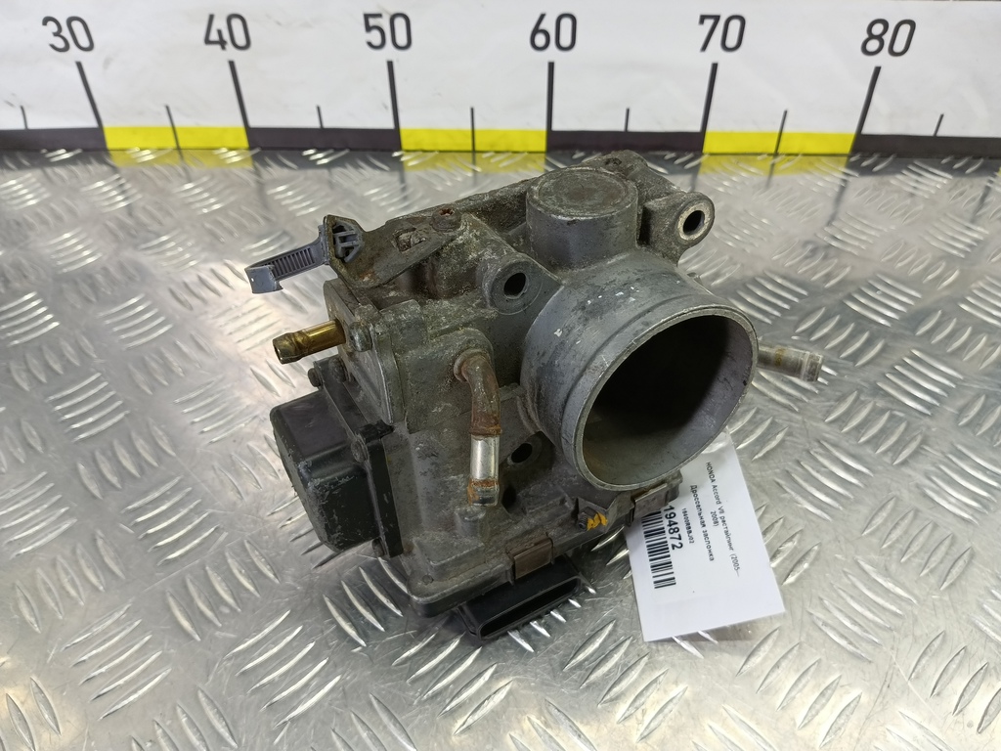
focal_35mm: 23
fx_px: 665
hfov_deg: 73.9
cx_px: 500
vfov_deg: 58.9
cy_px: 376
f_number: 1.6
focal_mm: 4.11
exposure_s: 1/50
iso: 143
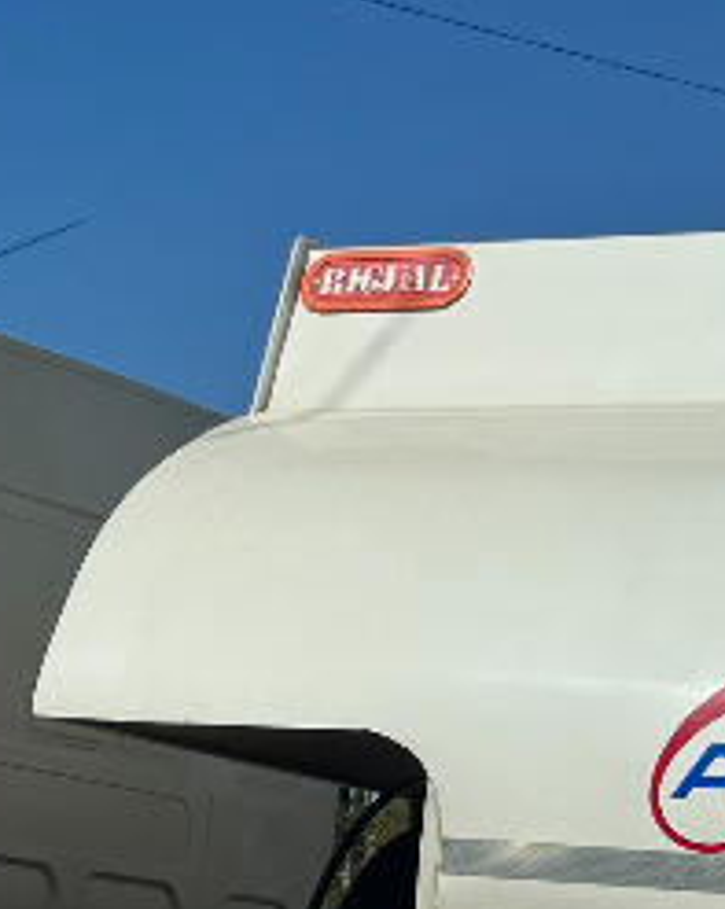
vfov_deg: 12.4
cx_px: -405
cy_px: 1141
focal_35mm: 152
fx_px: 4084
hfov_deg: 9.8
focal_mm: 6.76
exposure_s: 1/9009
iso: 80
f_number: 1.78
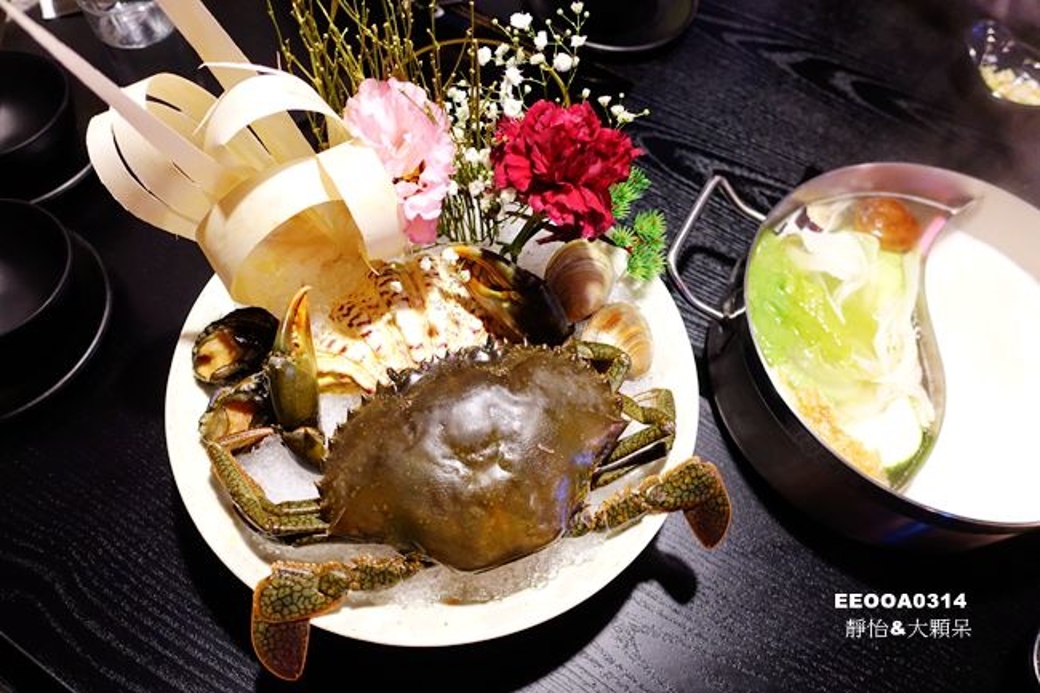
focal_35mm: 24
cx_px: 520
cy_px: 346
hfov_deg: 73.8
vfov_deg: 53.1
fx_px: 693
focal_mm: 8.8
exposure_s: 1/25
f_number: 1.8
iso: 800
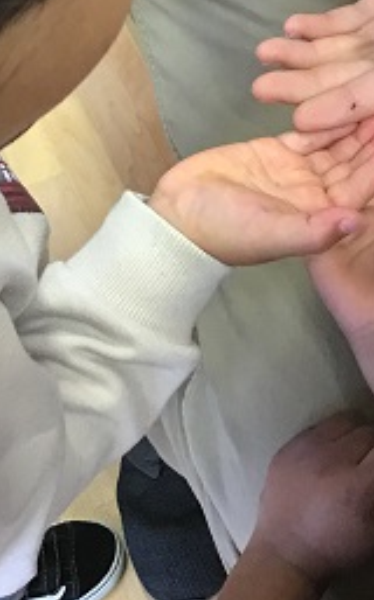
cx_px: 195
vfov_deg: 31.4
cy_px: 142
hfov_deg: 20.3
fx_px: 1047
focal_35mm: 64
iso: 160
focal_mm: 3.3
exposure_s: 1/30
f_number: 2.4
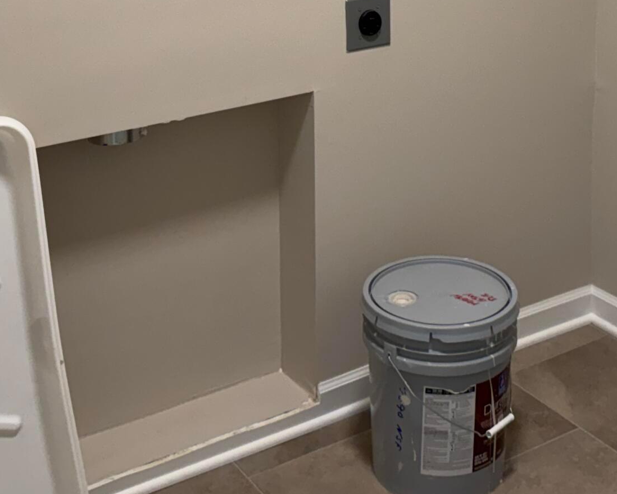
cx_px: 383
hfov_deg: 29.5
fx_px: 1168
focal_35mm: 64
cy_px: -58
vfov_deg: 22.4
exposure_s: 1/120
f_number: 1.78
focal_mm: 6.76
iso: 200
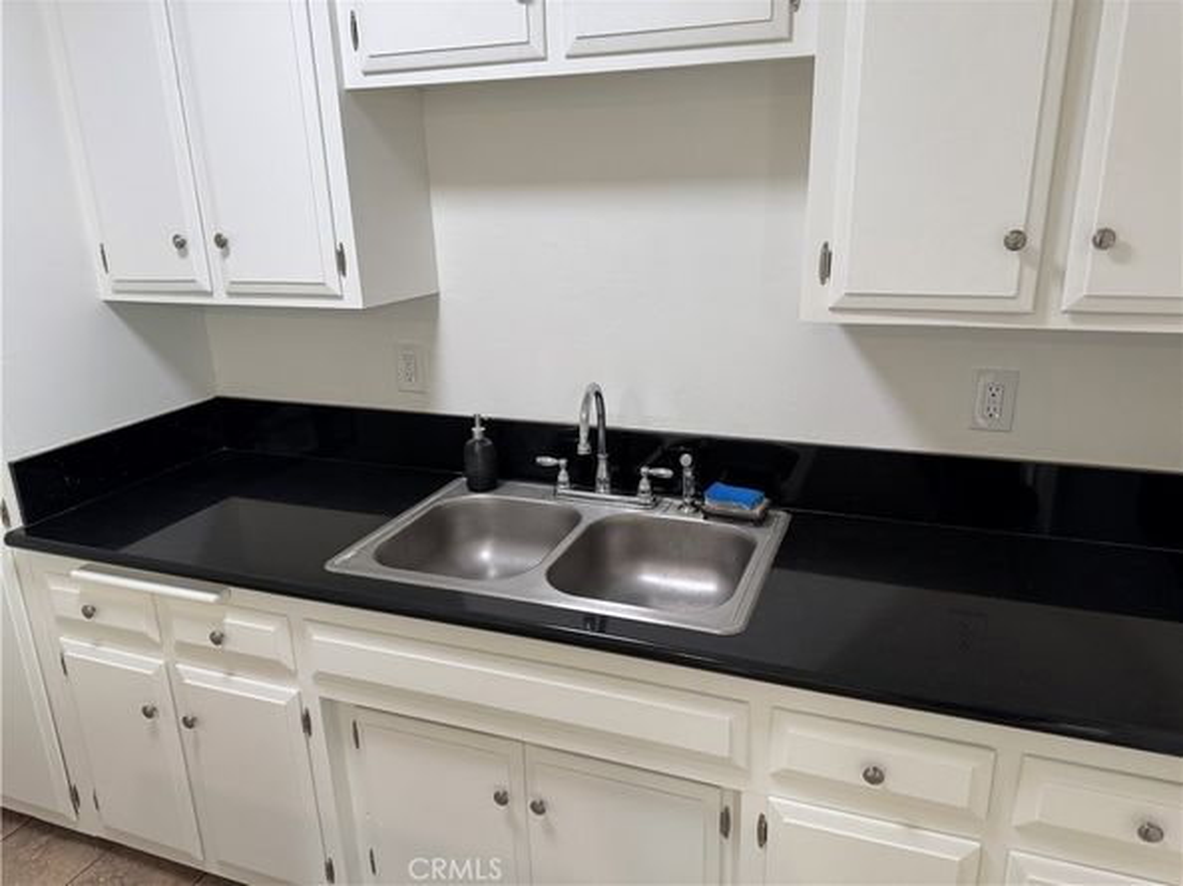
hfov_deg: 71.6
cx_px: 592
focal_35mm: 24
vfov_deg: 56.8
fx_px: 820
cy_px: 443
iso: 160
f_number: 1.78
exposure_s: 1/120
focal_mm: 6.76
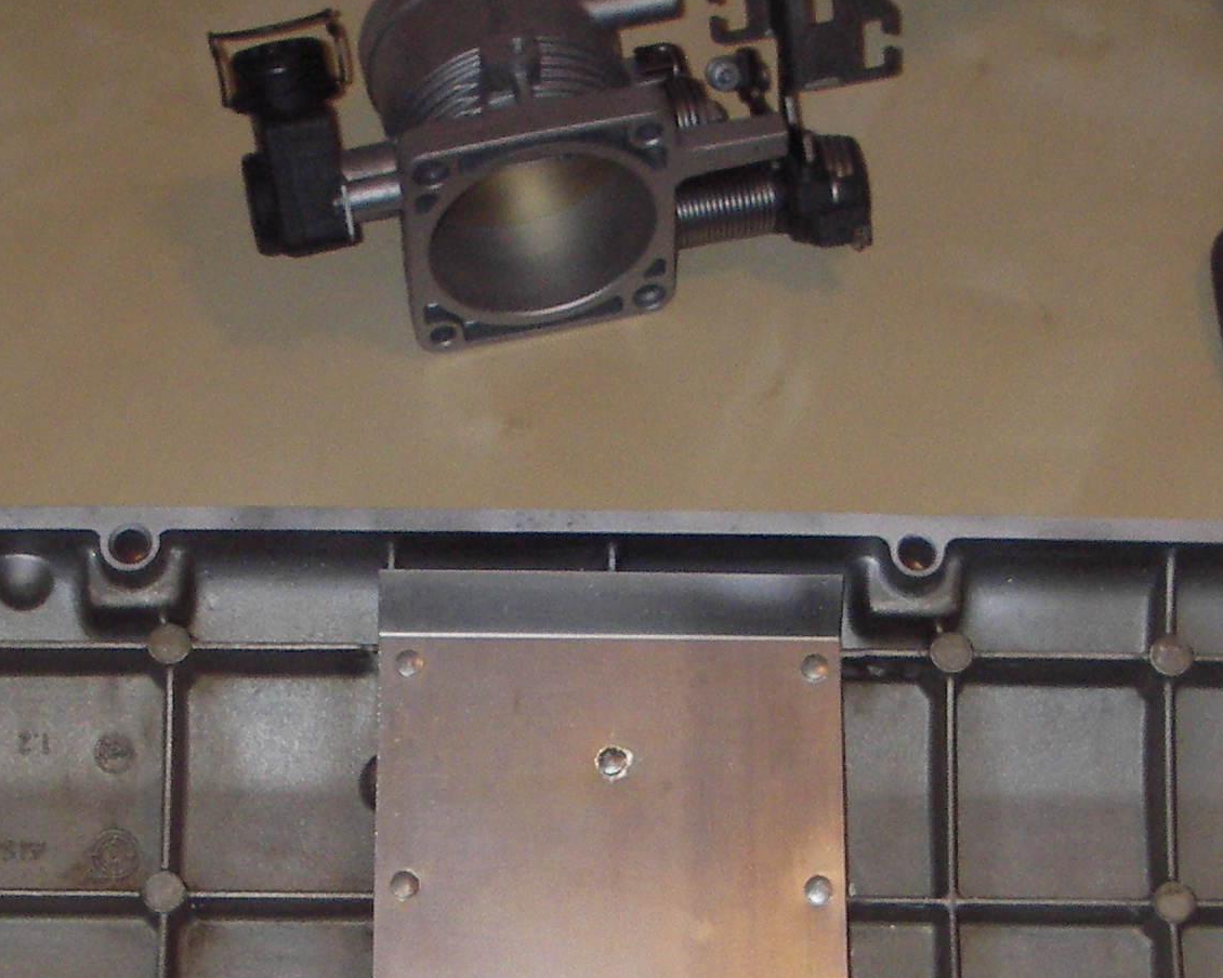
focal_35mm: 84
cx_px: 586
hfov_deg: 22.7
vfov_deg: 17.9
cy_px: 929
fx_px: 3040
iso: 100
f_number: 3.3
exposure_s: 1/30
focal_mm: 6.3
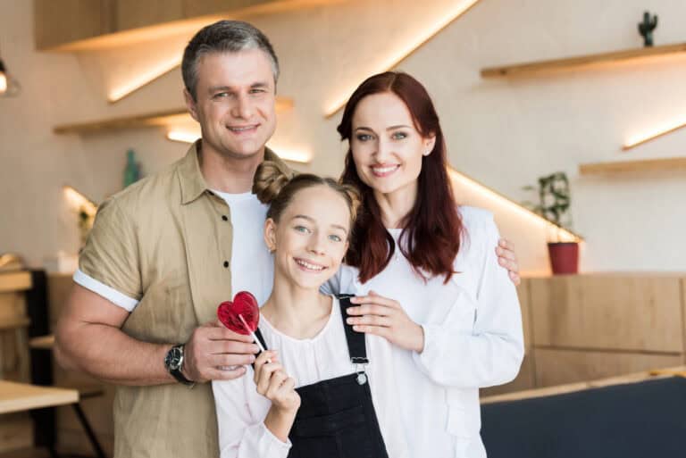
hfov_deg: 28.8
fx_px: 1335
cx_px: 343
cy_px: 229
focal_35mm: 70
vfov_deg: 19.5
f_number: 4
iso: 400
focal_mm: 70
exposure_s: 1/200
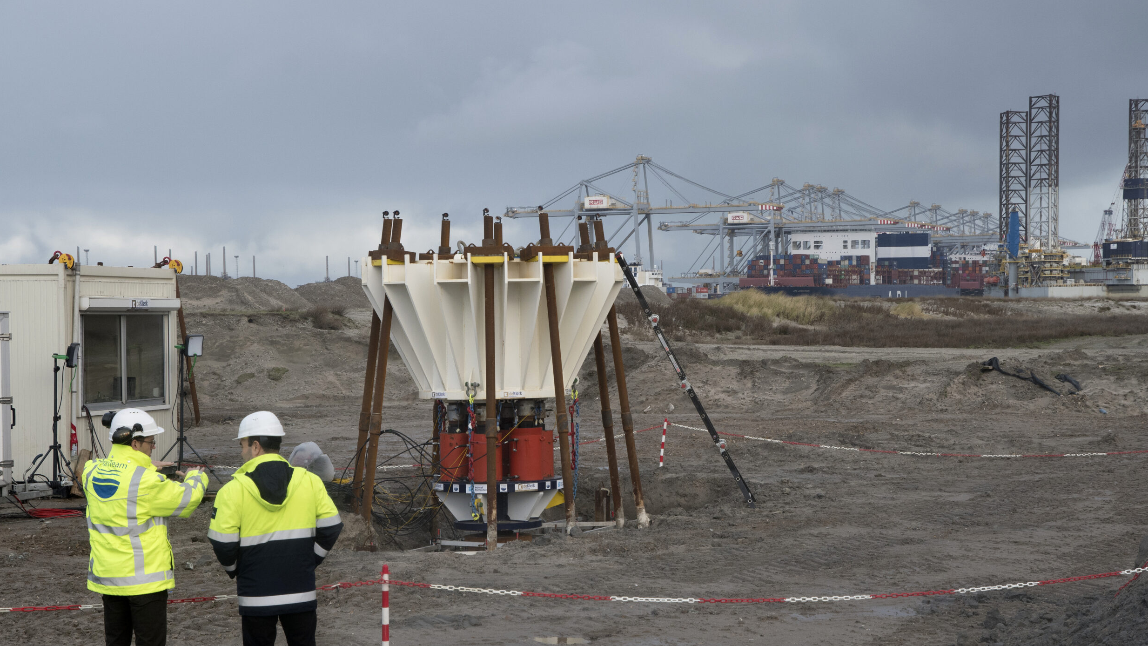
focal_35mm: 75
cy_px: 353
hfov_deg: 28.2
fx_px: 2283
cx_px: 587
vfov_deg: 16.1
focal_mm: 46
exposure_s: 1/1000
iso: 500
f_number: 6.3
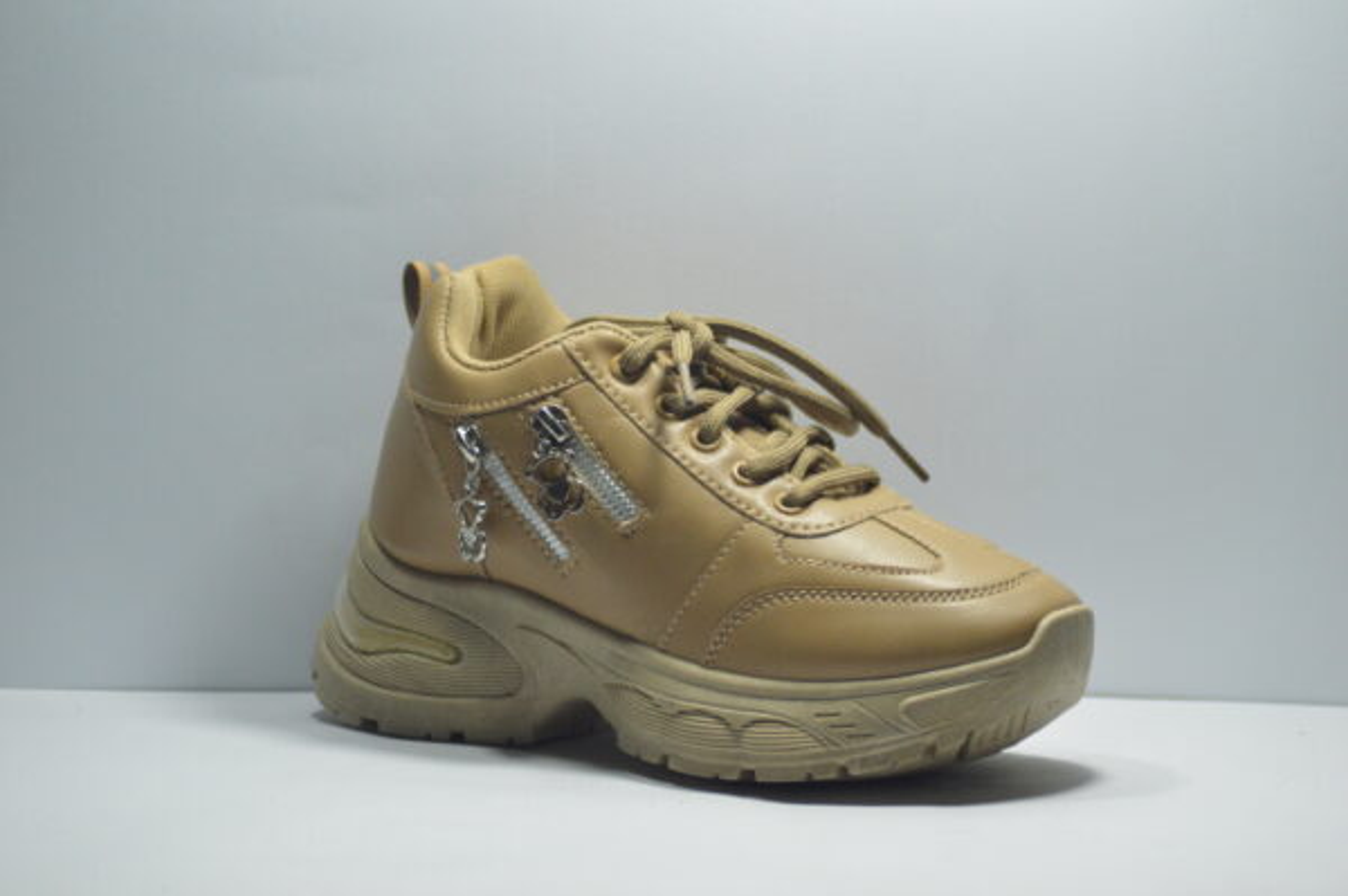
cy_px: 448
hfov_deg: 6.5
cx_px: 674
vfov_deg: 4.4
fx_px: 11785
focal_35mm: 315
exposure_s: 1/500
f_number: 4.8
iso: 2000
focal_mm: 210
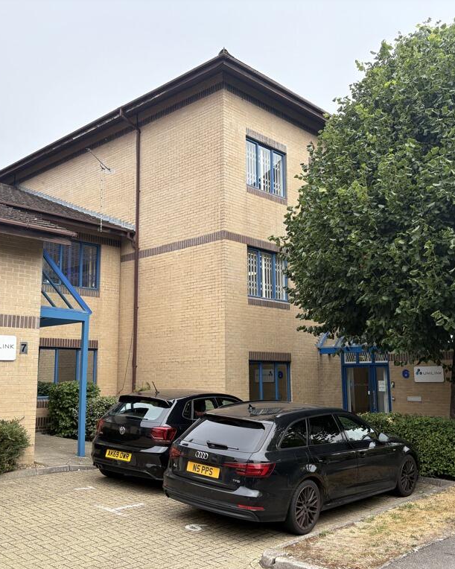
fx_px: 572
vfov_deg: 52.9
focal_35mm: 34
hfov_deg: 43.3
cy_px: 284
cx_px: 228
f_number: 1.6
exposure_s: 1/1848
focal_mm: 5.96
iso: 64
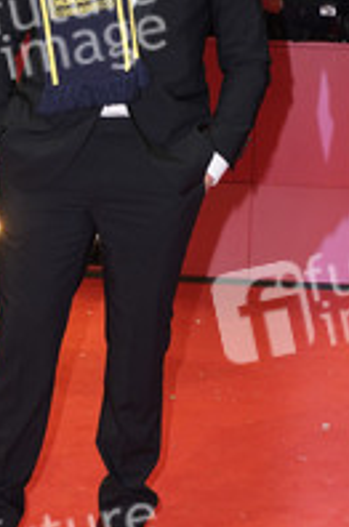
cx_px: 107
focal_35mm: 81
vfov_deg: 25.0
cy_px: 168
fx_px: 1184
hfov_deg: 16.7
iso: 800
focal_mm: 40
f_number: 5.6
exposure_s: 1/160
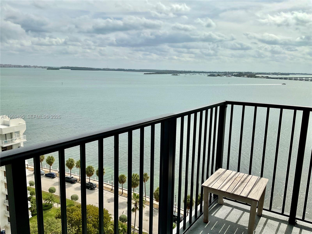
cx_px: 156
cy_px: 117
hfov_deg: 61.7
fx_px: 261
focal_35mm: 29
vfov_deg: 48.2
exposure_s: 1/3788
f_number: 1.8
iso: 16
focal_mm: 3
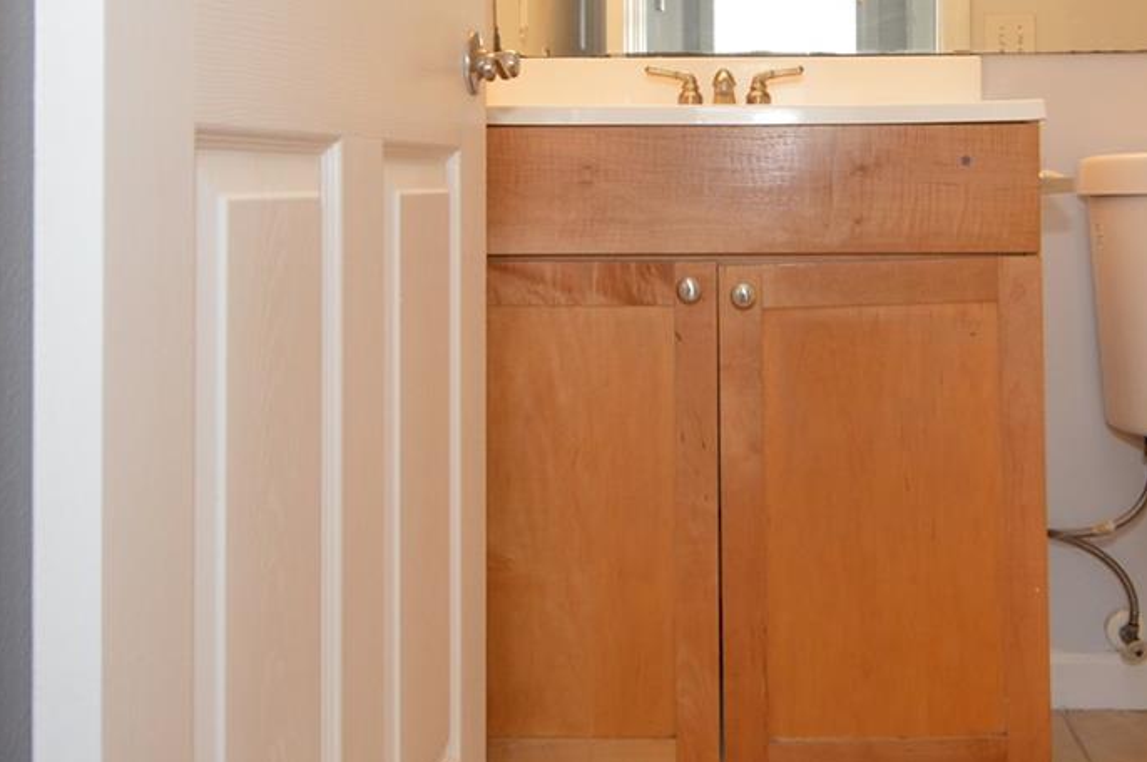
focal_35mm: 42
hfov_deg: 45.9
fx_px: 1337
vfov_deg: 31.1
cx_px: 742
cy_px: 163
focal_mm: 12
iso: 400
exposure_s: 1/60
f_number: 4
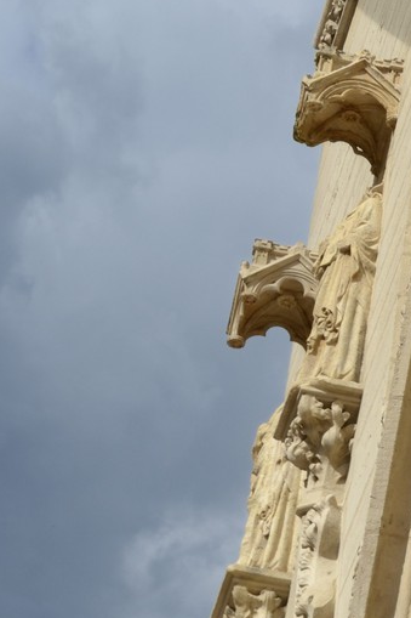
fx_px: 3770
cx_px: 603
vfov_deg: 9.1
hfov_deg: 6.2
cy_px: -279
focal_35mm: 220
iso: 400
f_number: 14
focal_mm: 70
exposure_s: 1/400
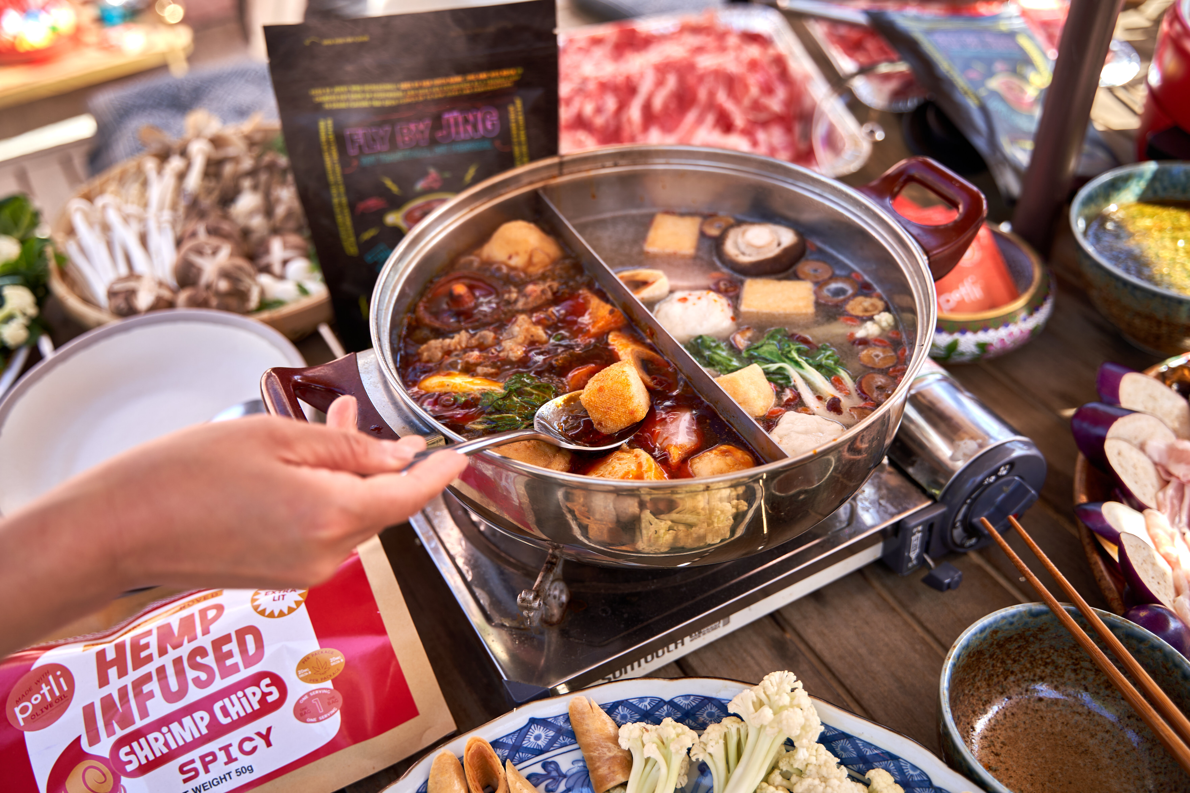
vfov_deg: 36.9
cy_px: 396
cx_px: 595
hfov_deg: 53.1
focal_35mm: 36
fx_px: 1190
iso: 100
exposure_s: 1/250
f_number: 2.8
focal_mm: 36
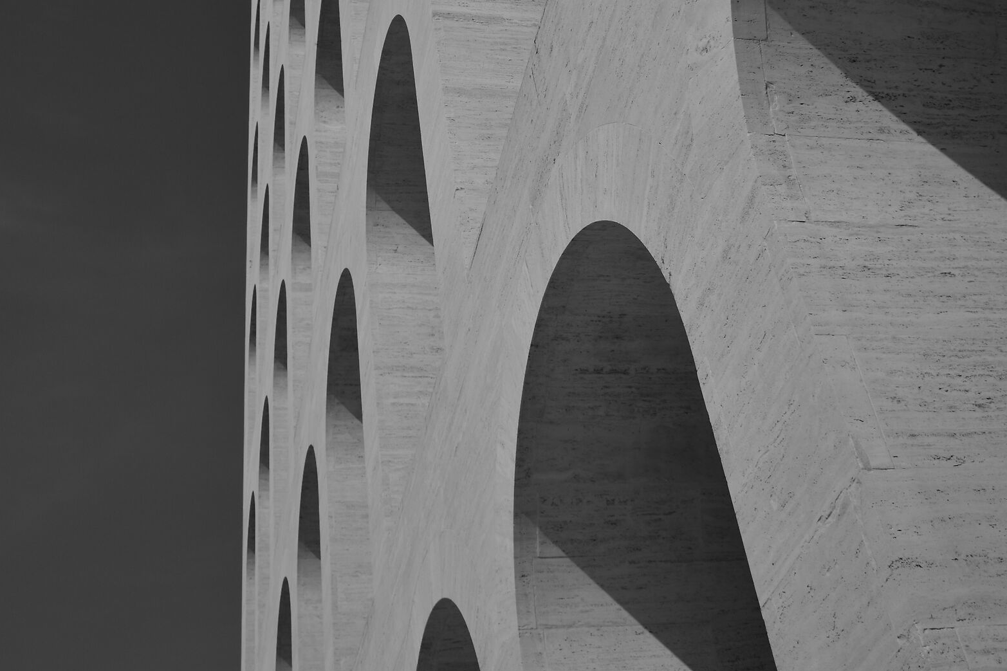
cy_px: 82
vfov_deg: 28.3
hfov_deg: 42.7
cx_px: 495
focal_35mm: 46
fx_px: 1286
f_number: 3.5
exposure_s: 1/4000
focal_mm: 20
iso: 100
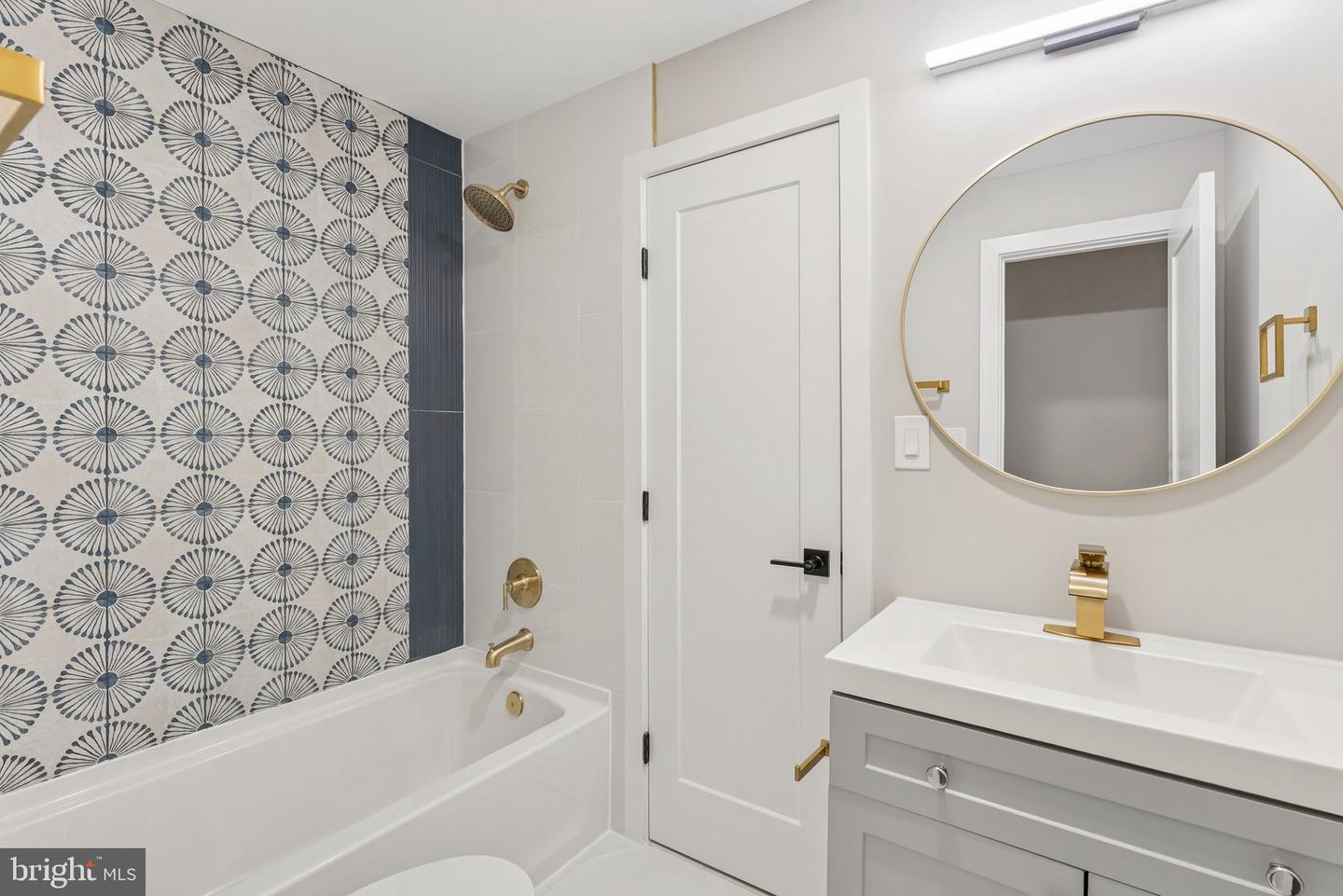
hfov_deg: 96.0
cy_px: 448
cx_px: 672
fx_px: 604
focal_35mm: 16
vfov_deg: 73.1
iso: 250
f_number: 9
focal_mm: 16.2
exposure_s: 1/3
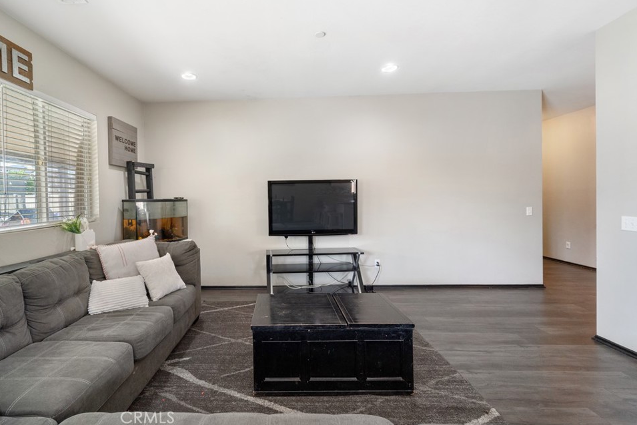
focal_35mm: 15
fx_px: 265
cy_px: 199
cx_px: 316
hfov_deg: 100.4
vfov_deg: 77.3
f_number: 9
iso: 320
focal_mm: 14
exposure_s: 1/13
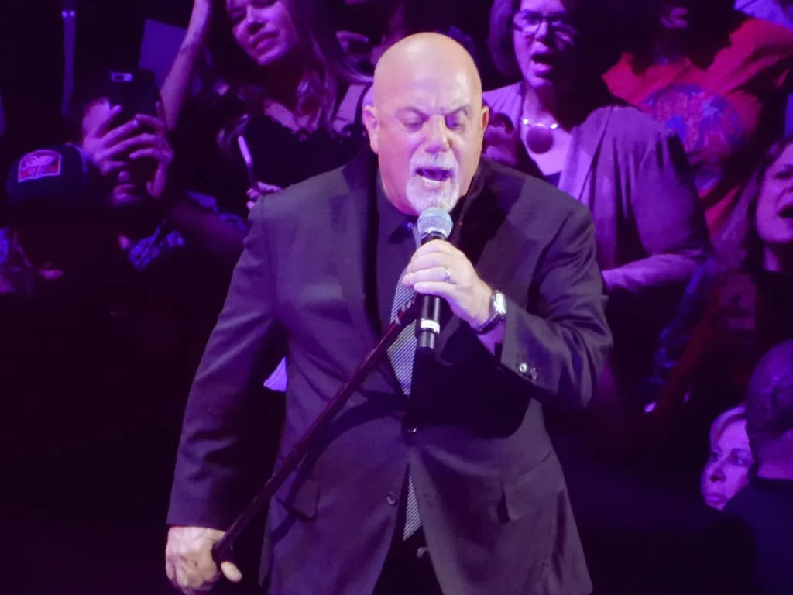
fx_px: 16494
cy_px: 298
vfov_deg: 2.1
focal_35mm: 720
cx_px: 396
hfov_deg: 2.8
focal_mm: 128
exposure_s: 1/125
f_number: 6.9
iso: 1600
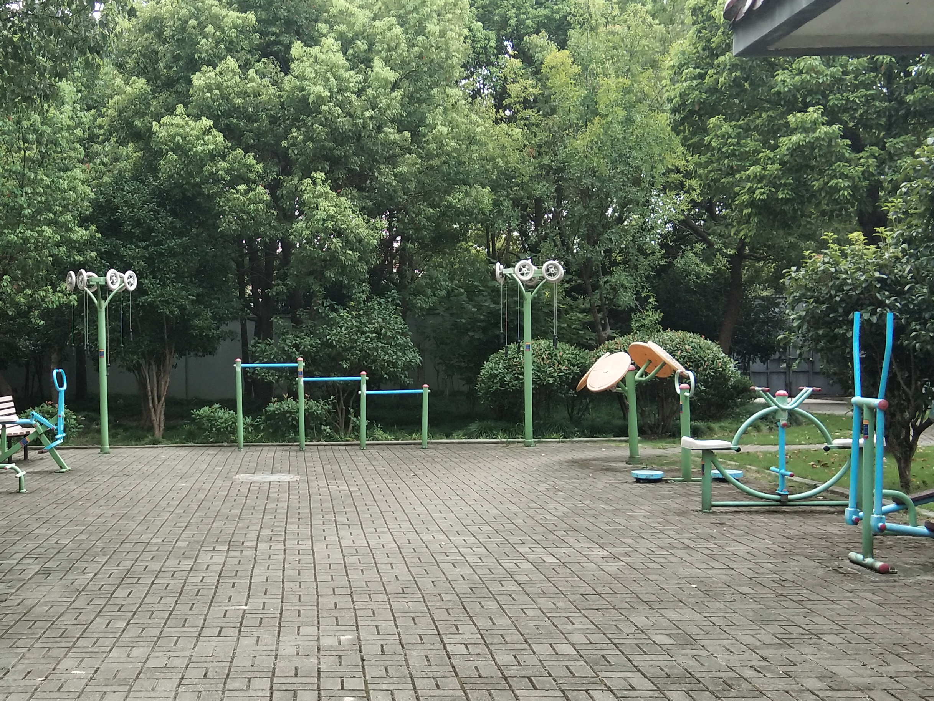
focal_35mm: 53
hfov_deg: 35.6
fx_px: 1430
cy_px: 383
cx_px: 276
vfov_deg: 27.5
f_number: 2.2
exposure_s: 1/264
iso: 50
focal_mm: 3.69
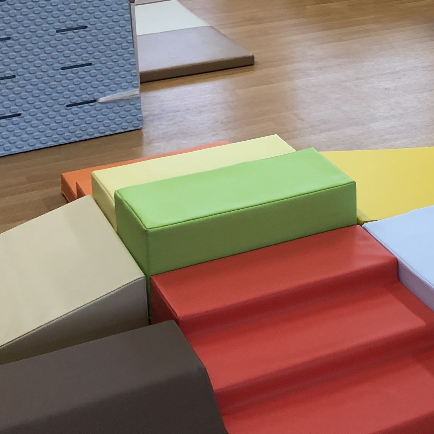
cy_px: -11
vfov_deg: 21.6
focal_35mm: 77
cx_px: 444
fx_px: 1092
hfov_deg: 21.6
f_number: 1.8
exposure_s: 1/100
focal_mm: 3.99
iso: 40
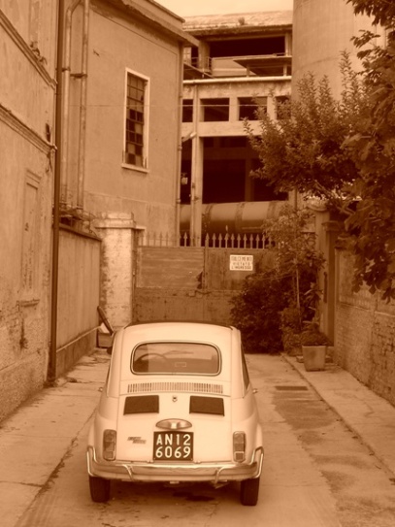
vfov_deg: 29.4
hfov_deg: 22.2
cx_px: 198
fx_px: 1005
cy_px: 264
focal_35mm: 66
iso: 50
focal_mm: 11
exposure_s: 1/35.7
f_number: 6.4
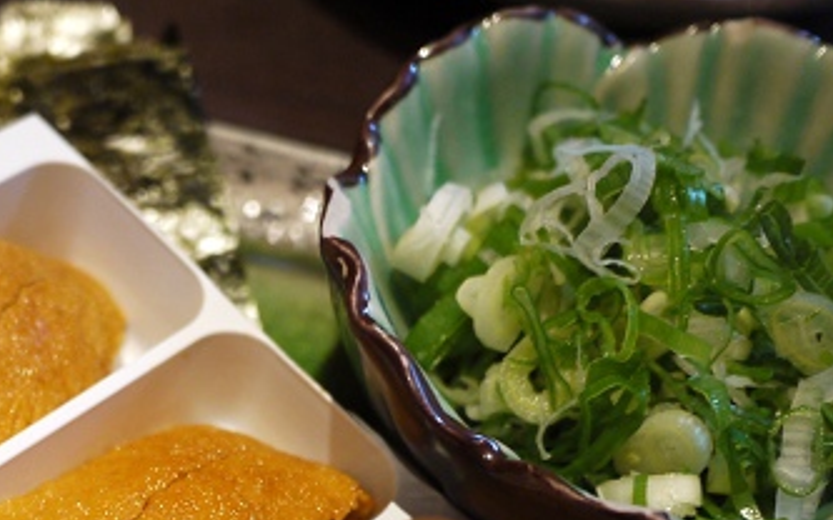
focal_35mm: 57
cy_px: 555
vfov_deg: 21.7
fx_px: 1294
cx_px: 195
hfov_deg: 34.8
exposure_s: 1/10
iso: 400
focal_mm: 14
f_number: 2.5
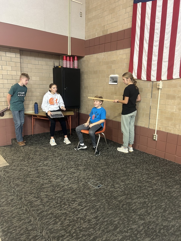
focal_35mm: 26
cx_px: 90
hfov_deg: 53.1
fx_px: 181
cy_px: 120
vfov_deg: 67.3
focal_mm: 5.7
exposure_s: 1/60
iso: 320
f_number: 1.5
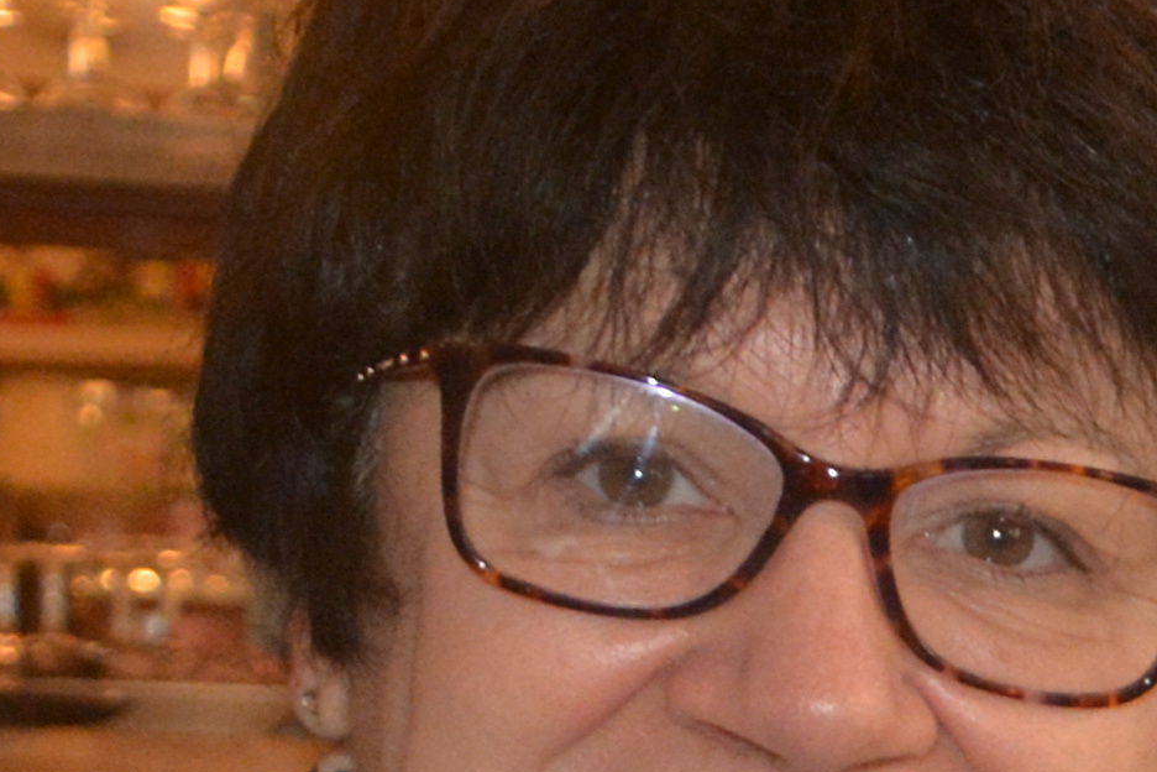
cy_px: 1945
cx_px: 2710
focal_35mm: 173
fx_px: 5560
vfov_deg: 7.4
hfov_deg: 10.4
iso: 1250
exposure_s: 1/60
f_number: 3.5
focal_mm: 18
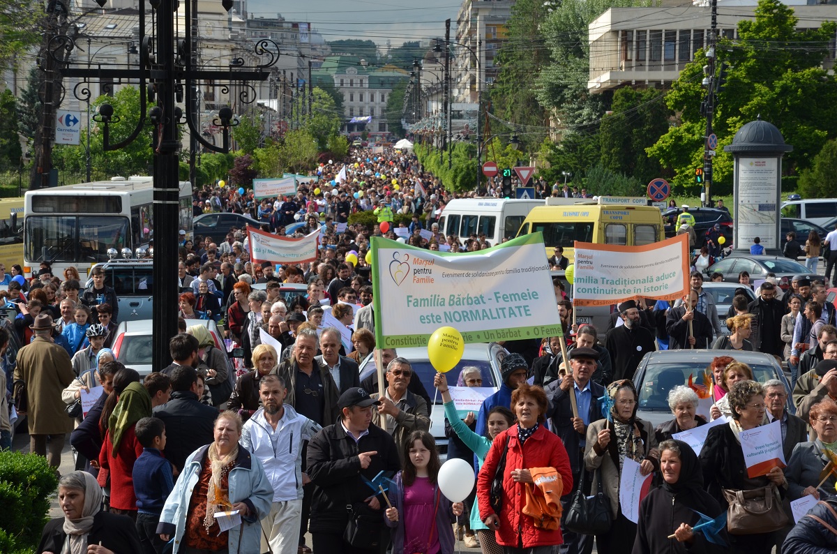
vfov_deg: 8.7
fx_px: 3653
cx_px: 418
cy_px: 277
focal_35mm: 158
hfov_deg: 13.1
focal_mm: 105
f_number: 14
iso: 320
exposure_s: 1/250
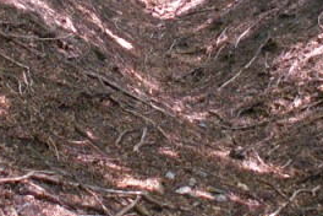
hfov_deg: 14.5
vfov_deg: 9.7
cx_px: 142
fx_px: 1265
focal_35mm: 141
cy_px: 9
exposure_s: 1/40
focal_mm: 5.86
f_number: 2.8
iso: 160
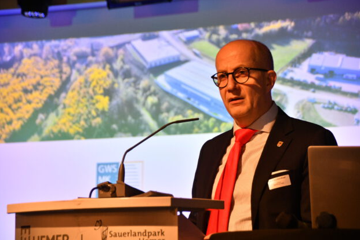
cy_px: 120
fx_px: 1580
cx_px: 180
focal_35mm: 158
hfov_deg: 13.0
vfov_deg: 8.7
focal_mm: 105
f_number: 5.6
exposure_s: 1/50
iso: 1600
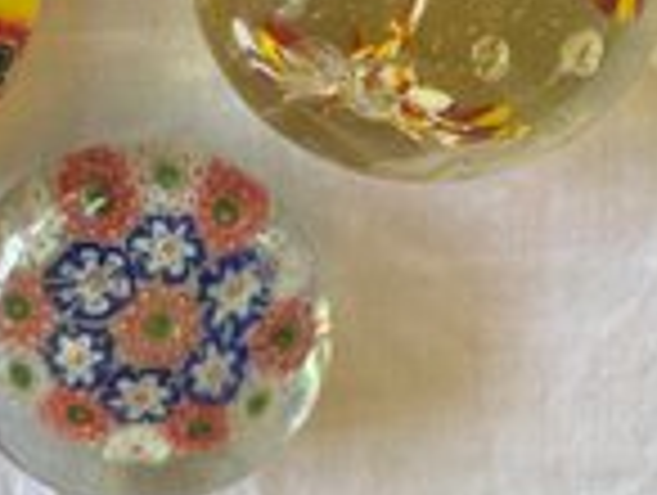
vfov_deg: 23.4
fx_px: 1160
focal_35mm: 61
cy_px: 47
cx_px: 47
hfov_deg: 30.1
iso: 80
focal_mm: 5.1
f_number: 1.6
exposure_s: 1/120
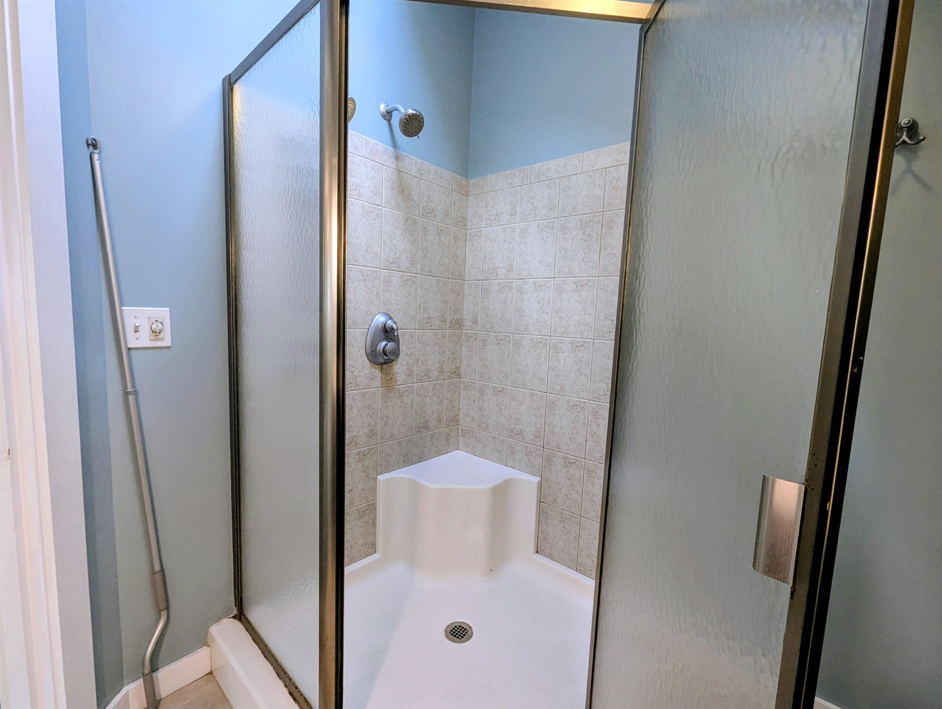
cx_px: 471
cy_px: 354
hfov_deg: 106.1
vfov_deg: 90.1
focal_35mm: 13
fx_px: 354
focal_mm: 1.95
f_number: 2.2
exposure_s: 1/24
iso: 99
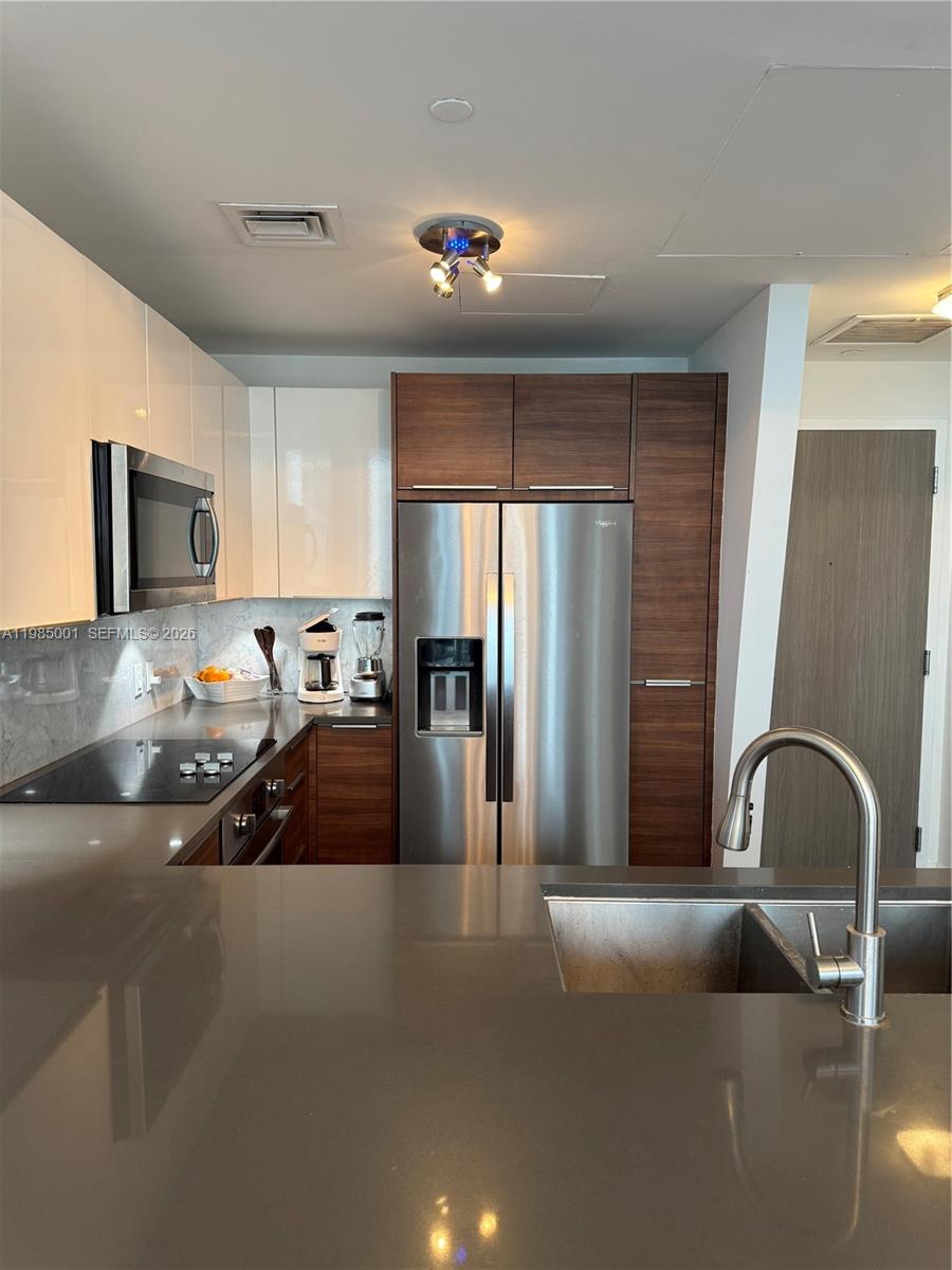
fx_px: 880
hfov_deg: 56.8
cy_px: 635
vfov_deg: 71.6
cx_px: 476
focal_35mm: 24
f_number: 1.78
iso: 160
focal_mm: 6.76
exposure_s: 1/60
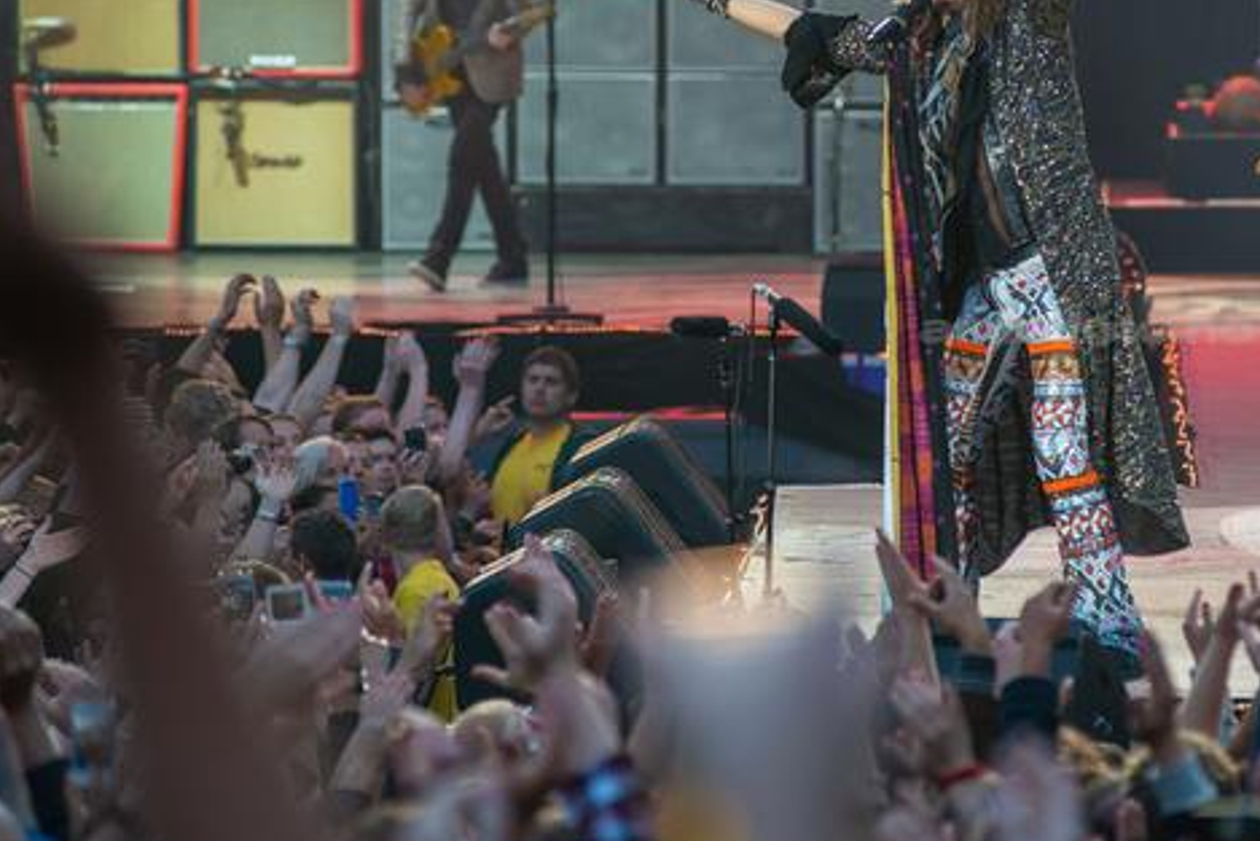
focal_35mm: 284
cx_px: 876
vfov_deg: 4.8
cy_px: 232
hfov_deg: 7.2
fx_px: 9942
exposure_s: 1/500
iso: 500
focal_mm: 185
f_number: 4.5
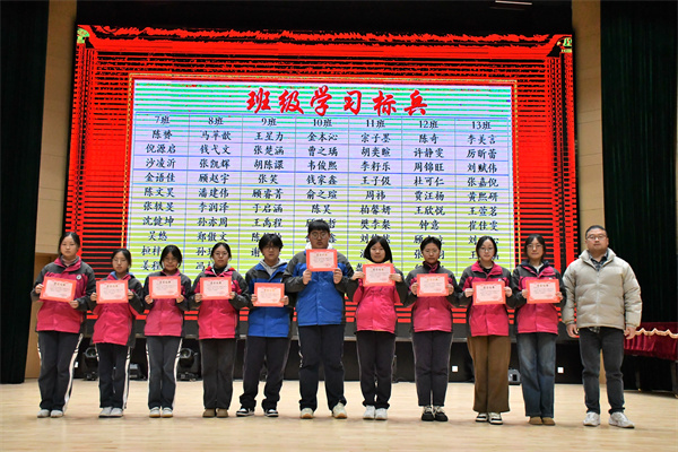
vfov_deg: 34.2
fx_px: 734
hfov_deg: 49.6
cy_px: 226
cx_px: 339
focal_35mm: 39
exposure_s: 1/2000
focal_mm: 26
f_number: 5
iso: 4000
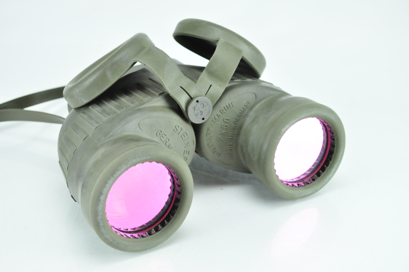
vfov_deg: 20.1
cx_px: 204
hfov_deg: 29.9
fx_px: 766
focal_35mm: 68
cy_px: 136
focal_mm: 45
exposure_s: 1/125
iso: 2000
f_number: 7.1
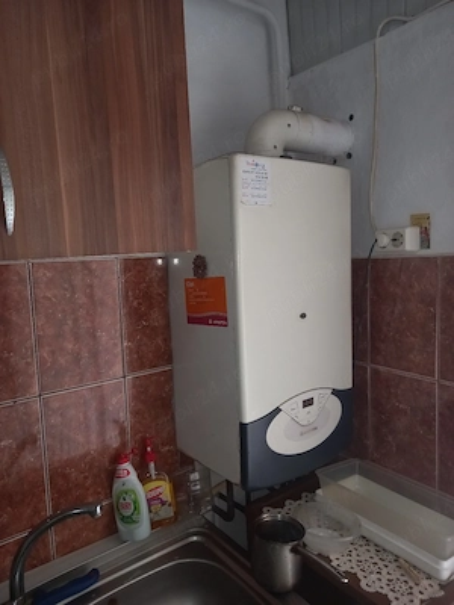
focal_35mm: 25
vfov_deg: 69.4
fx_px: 437
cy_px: 302
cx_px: 227
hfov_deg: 54.9
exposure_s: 1/50
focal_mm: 4.6
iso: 100
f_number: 2
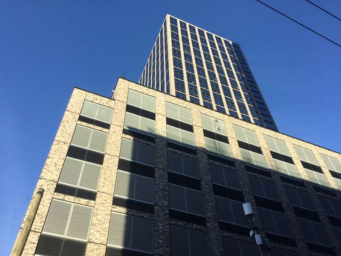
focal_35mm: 31
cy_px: 128
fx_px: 305
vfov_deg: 45.4
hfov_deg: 58.4
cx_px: 170
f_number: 2.4
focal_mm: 3.3
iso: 25
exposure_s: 1/708
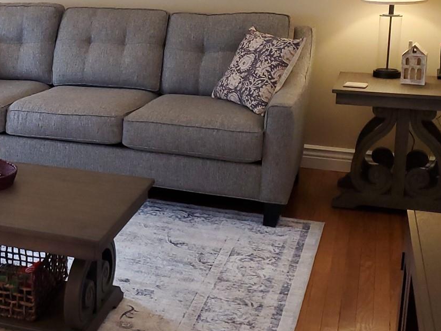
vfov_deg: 22.8
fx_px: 815
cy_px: 98
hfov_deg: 28.8
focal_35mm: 64
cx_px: 23
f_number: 1.5
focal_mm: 4.3
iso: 250
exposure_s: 1/60
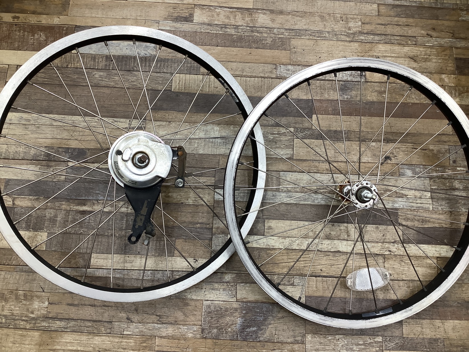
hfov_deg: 58.3
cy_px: 176
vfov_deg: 45.5
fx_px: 420
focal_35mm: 31
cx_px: 234
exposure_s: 1/60
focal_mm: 3.3
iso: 80
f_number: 2.4
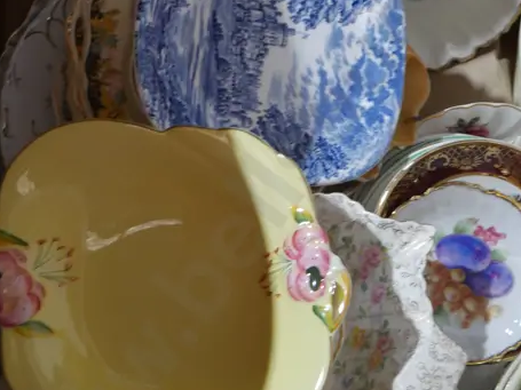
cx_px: 375
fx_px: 1219
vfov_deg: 18.0
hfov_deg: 23.9
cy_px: 58
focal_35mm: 81
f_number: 4
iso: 1250
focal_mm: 18
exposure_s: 1/60
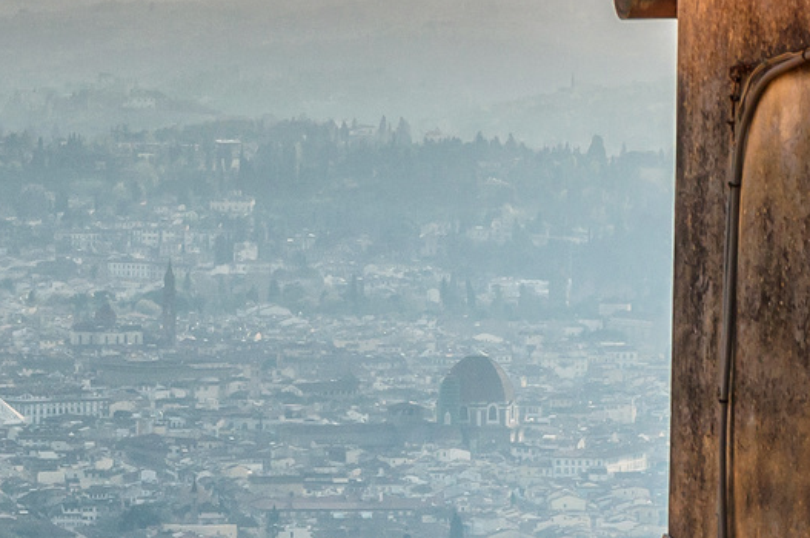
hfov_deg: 4.7
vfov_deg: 3.2
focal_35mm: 433
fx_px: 9730
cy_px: 500
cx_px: -294
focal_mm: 90
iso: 200
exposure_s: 1/400
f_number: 10
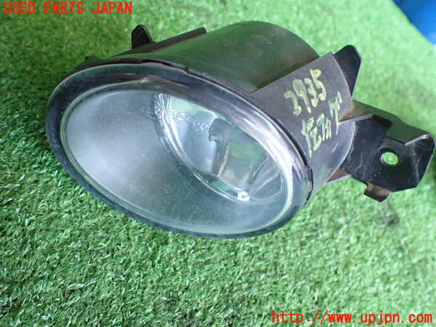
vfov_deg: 46.8
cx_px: 218
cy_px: 164
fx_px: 378
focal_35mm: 30
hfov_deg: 60.0
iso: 800
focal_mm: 5.4
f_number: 2.3
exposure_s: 1/100
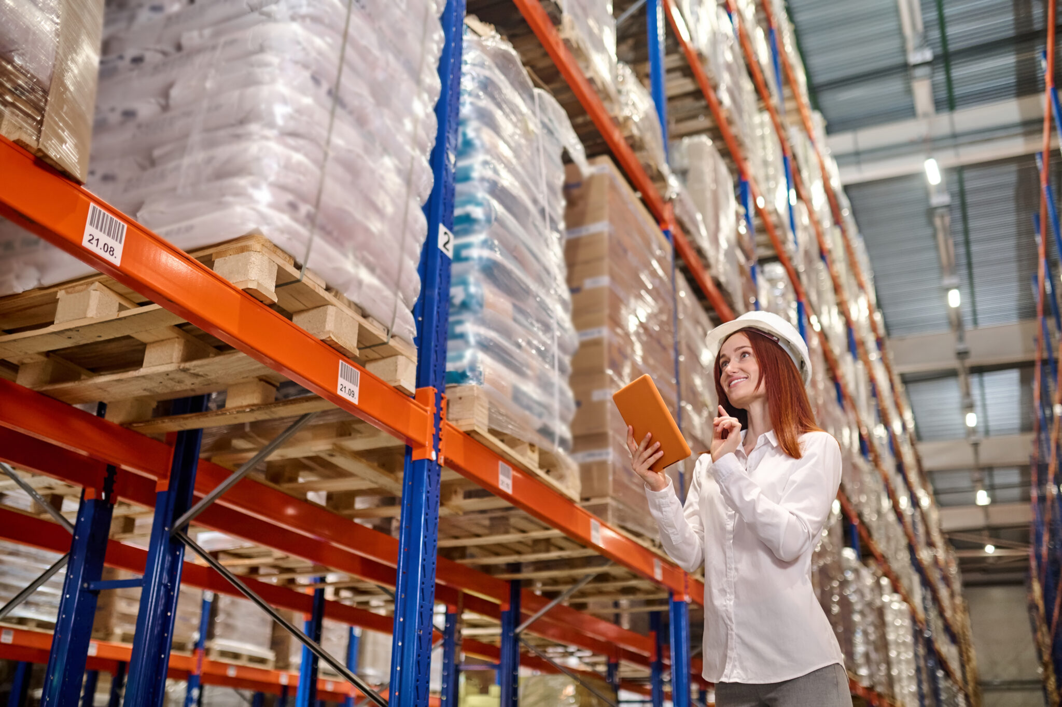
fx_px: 1032
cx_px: 531
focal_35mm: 35
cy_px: 354
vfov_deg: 37.8
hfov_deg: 54.5
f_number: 2
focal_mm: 35
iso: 640
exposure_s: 1/160
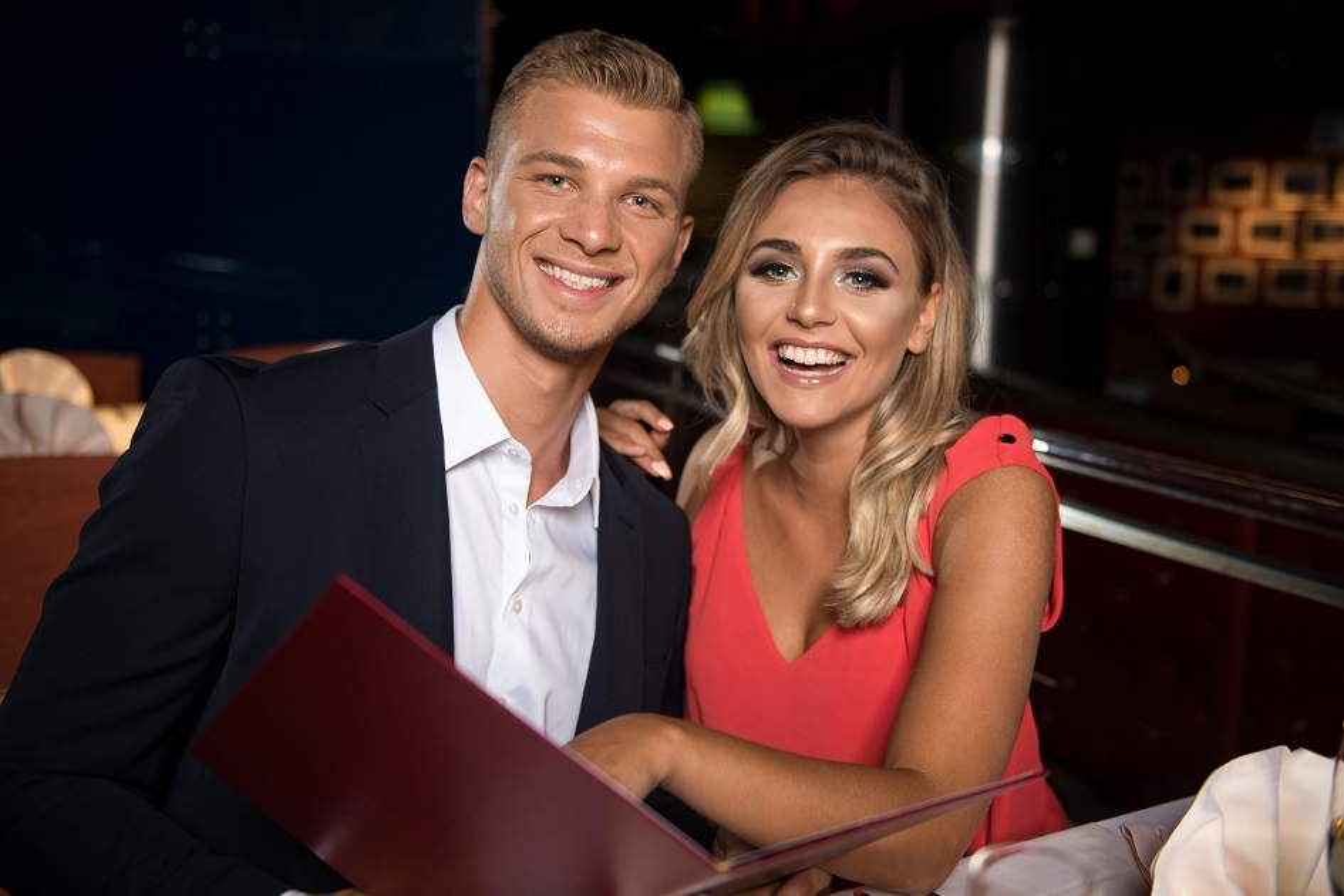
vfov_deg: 33.4
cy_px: 448
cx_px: 672
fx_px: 1493
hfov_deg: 48.5
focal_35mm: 40
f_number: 2.8
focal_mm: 40
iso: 400
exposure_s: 1/160
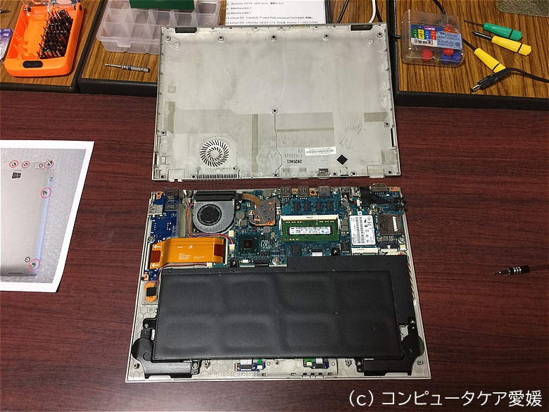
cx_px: 274
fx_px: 460
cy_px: 206
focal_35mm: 29
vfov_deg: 48.2
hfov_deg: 61.7
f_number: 2.2
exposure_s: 1/15
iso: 64
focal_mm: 4.15
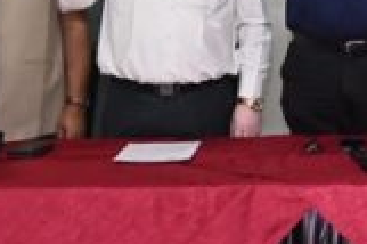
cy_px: -203
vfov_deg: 8.6
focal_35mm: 153
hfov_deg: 12.7
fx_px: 1558
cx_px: 554
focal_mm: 24
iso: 2500
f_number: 4
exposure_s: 1/160
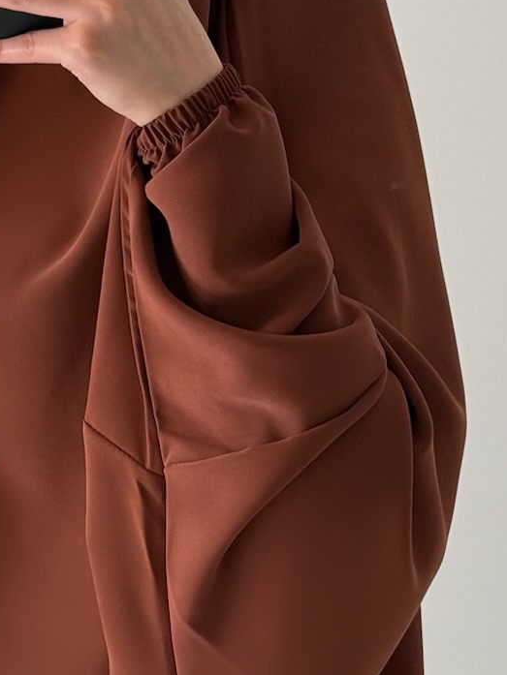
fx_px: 2753
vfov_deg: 14.0
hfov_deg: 10.5
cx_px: 84
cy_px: 452
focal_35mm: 141
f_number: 1.78
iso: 100
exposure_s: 1/60
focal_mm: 6.76
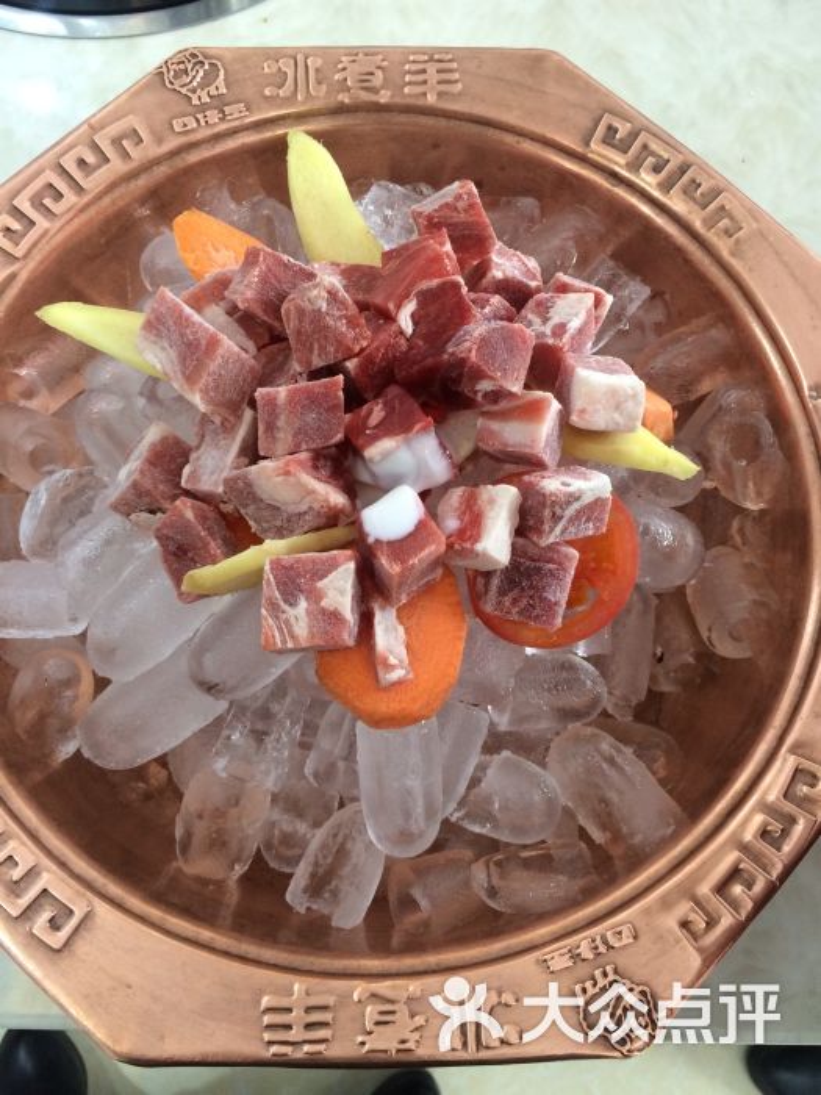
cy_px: 548
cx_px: 410
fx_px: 949
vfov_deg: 60.0
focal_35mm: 30
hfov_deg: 46.8
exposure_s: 1/33
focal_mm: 4.12
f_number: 2.2
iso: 160
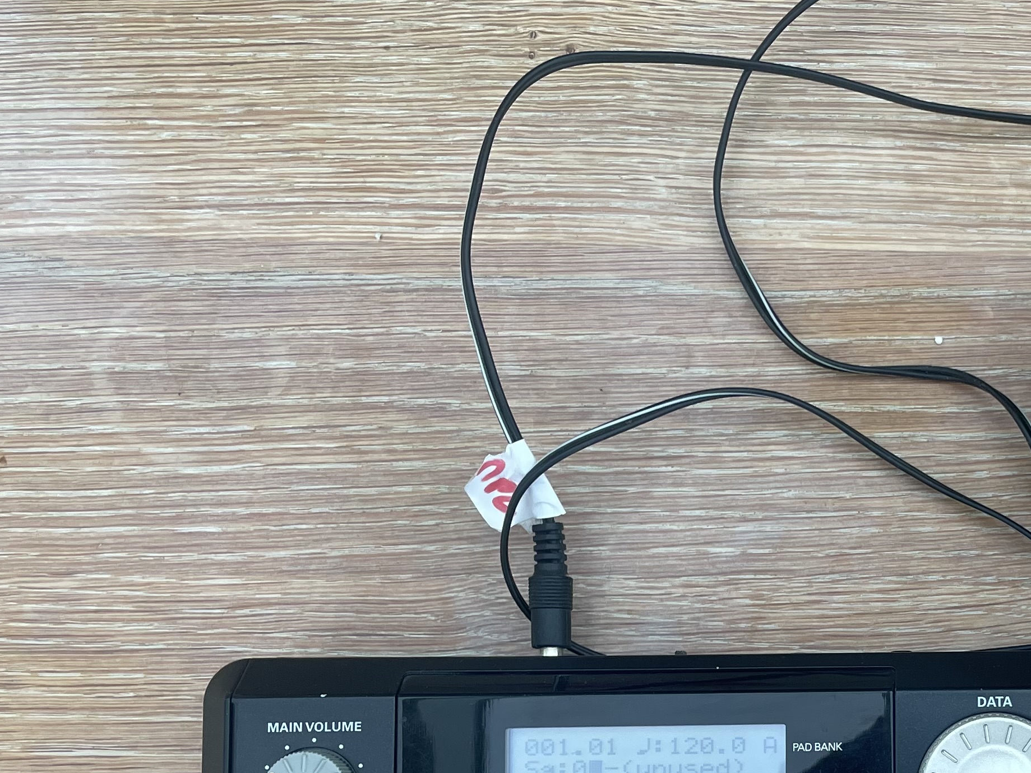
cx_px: 1018
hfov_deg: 31.4
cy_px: 682
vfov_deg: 25.0
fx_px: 1698
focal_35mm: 57
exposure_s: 1/121
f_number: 1.6
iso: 50
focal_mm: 4.2
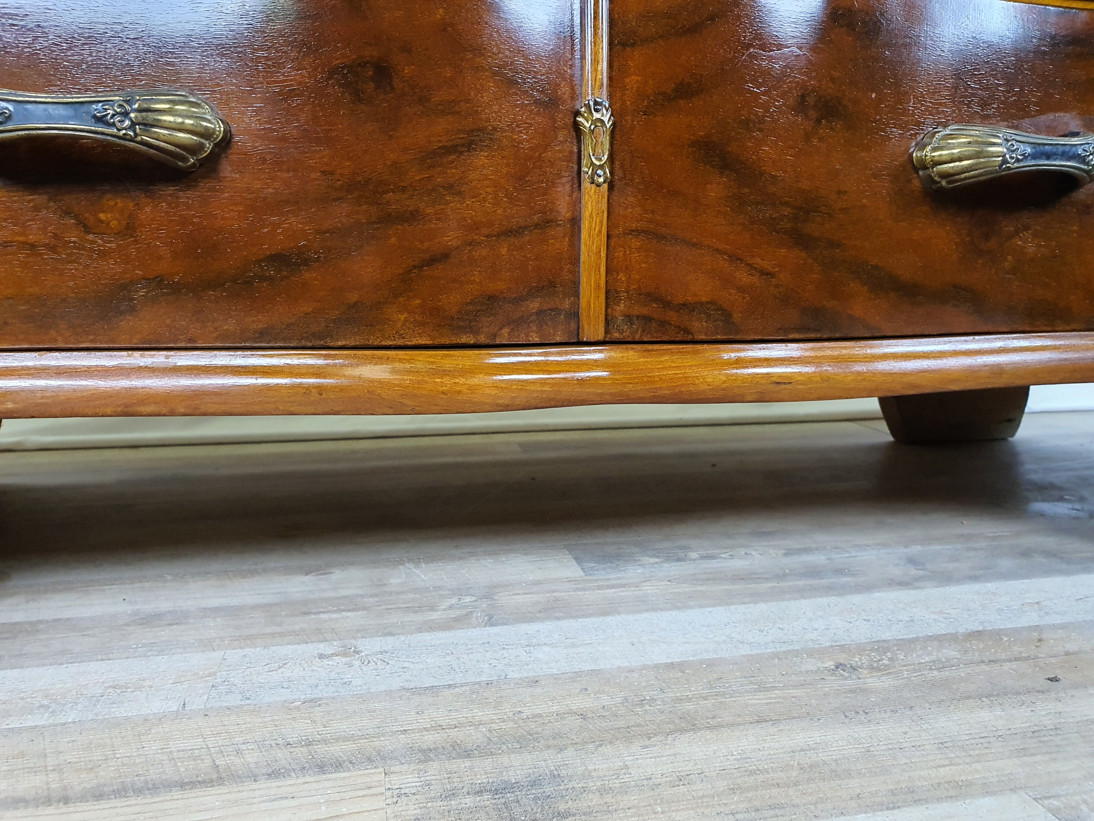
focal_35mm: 26
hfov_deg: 67.3
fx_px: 822
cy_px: 410
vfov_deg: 53.1
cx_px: 547
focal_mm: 4.3
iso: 500
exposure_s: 1/50
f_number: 2.4
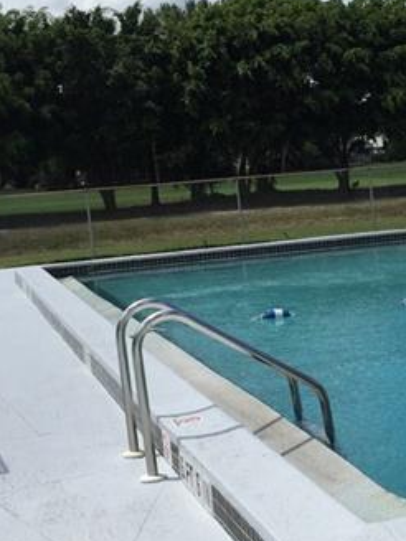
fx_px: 1063
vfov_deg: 28.6
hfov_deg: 21.2
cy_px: 272
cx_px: 355
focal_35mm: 68
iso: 32
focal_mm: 4.15
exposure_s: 1/3049
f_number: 2.2
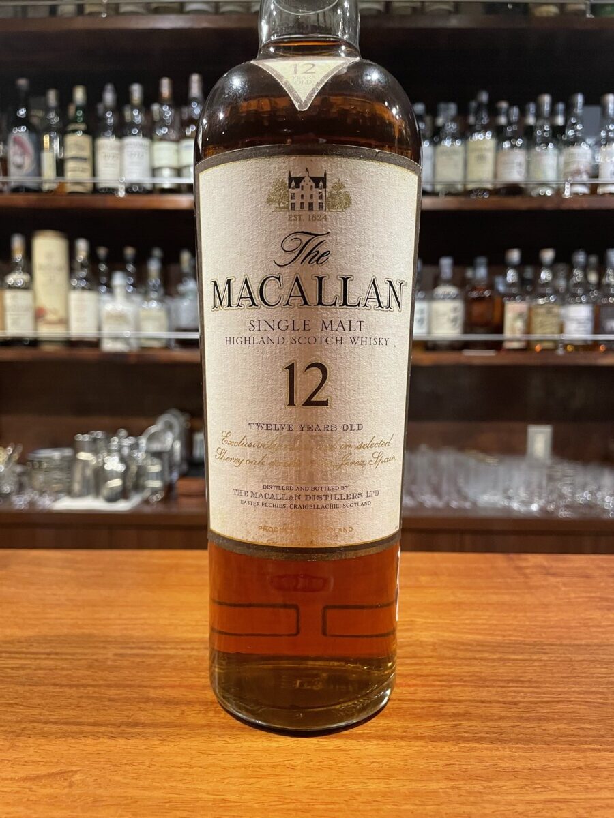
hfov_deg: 53.1
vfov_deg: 67.3
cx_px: 307
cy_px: 409
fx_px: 615
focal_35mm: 26
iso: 400
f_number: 1.6
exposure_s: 1/50
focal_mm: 4.2
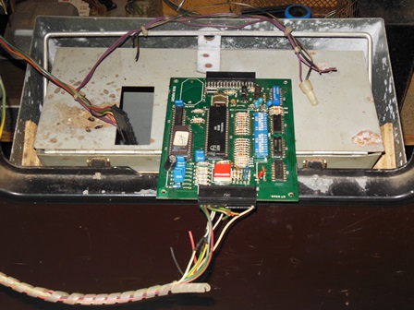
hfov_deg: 33.8
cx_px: 207
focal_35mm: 57
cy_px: 155
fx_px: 682
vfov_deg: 25.7
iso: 200
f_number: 4.1
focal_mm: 10.2
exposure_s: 1/60
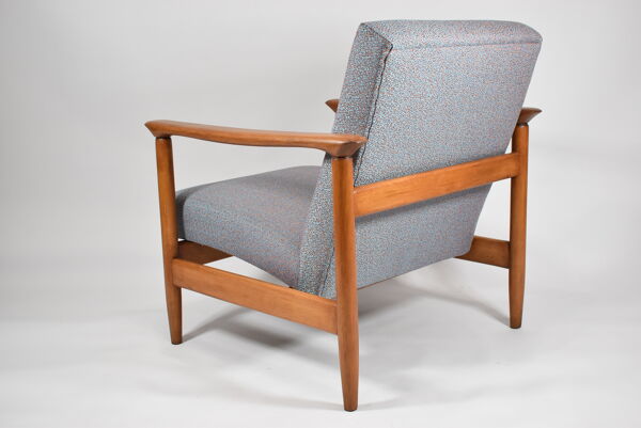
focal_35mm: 46
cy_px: 214
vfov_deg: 29.0
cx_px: 320
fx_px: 829
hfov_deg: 42.3
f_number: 4.2
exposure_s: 1/125
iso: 1100
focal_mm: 31
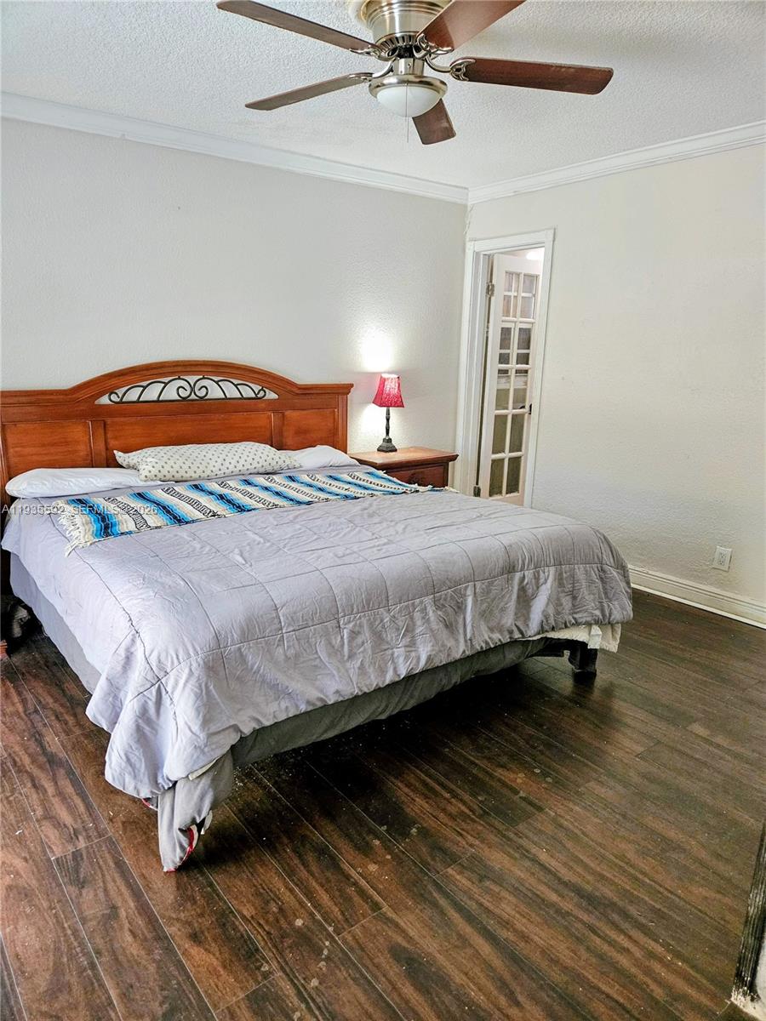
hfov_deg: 58.9
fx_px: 679
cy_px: 510
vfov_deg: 73.9
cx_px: 383
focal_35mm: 23
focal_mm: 5.4
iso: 640
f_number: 1.8
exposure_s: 1/120
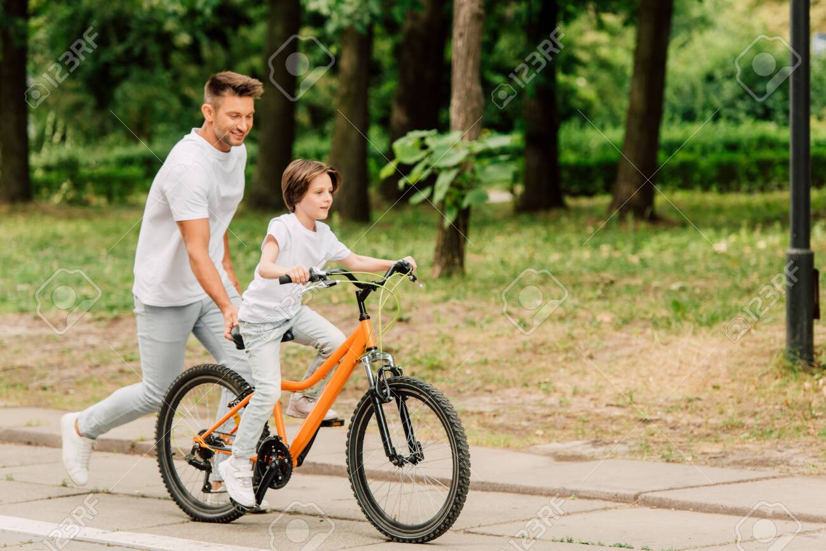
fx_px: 3327
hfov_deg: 14.2
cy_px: 276
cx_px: 413
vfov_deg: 9.5
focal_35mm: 145
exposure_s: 1/500
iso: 200
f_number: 4
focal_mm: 145
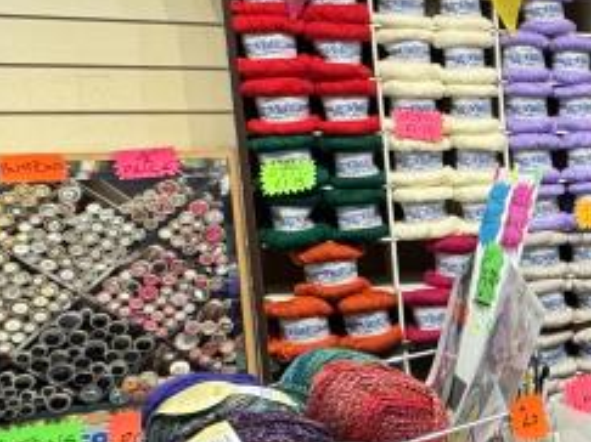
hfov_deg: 21.4
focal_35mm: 59
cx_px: 1063
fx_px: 1007
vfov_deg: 24.8
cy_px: 219
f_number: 2.2
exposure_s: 1/50
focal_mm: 2.22
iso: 200
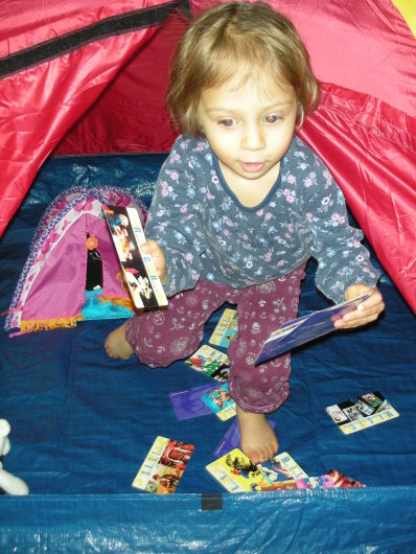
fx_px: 736
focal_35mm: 46
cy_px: 277
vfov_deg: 41.2
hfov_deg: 31.5
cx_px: 208
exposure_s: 1/60
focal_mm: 7.7
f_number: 3.2
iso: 95
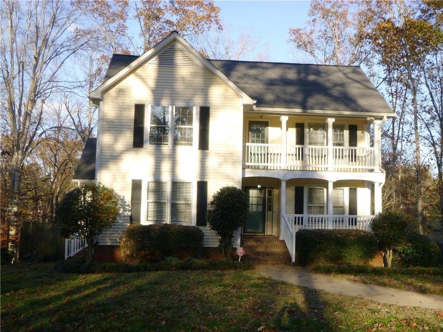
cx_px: 222
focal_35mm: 36
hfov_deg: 51.4
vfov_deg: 39.7
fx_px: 461
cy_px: 166
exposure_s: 1/160
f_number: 4.4
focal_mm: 6.4
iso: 100
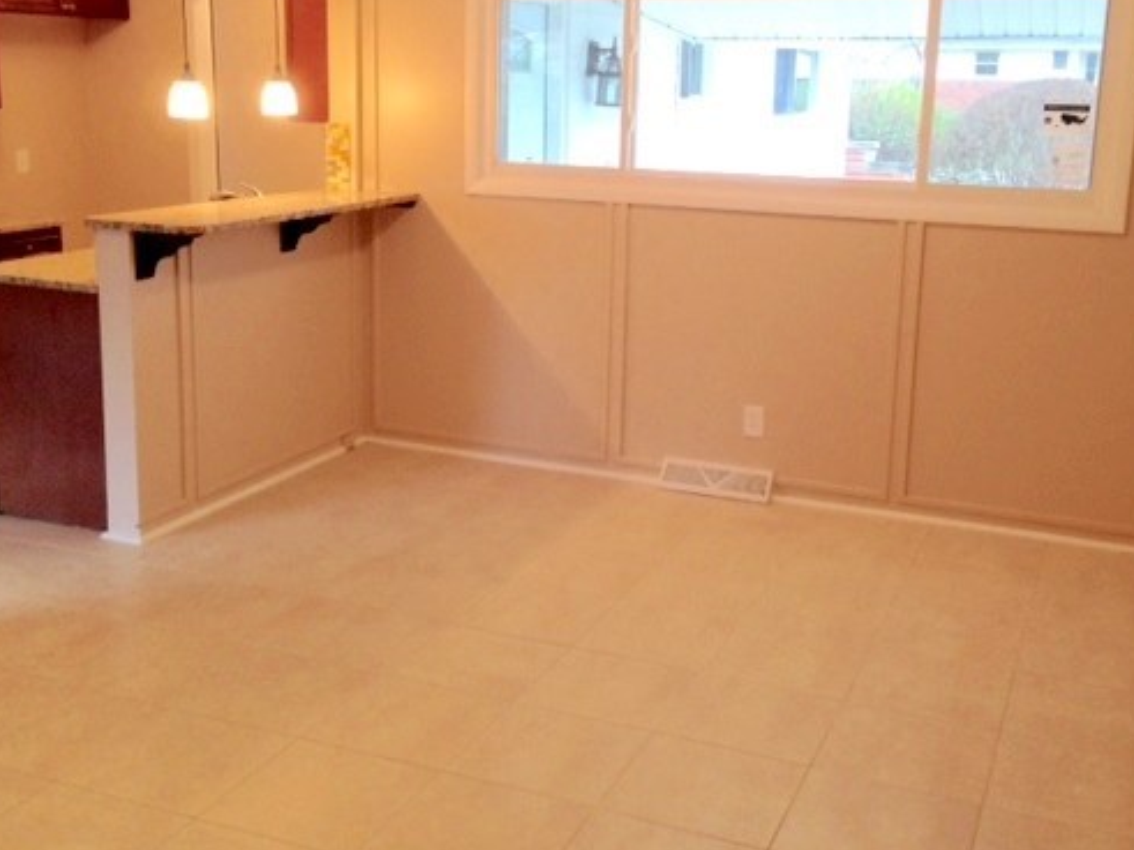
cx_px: 575
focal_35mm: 43
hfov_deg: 43.9
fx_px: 1408
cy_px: 351
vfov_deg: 33.5
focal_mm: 4.12
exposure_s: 1/20
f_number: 2.4
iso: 80
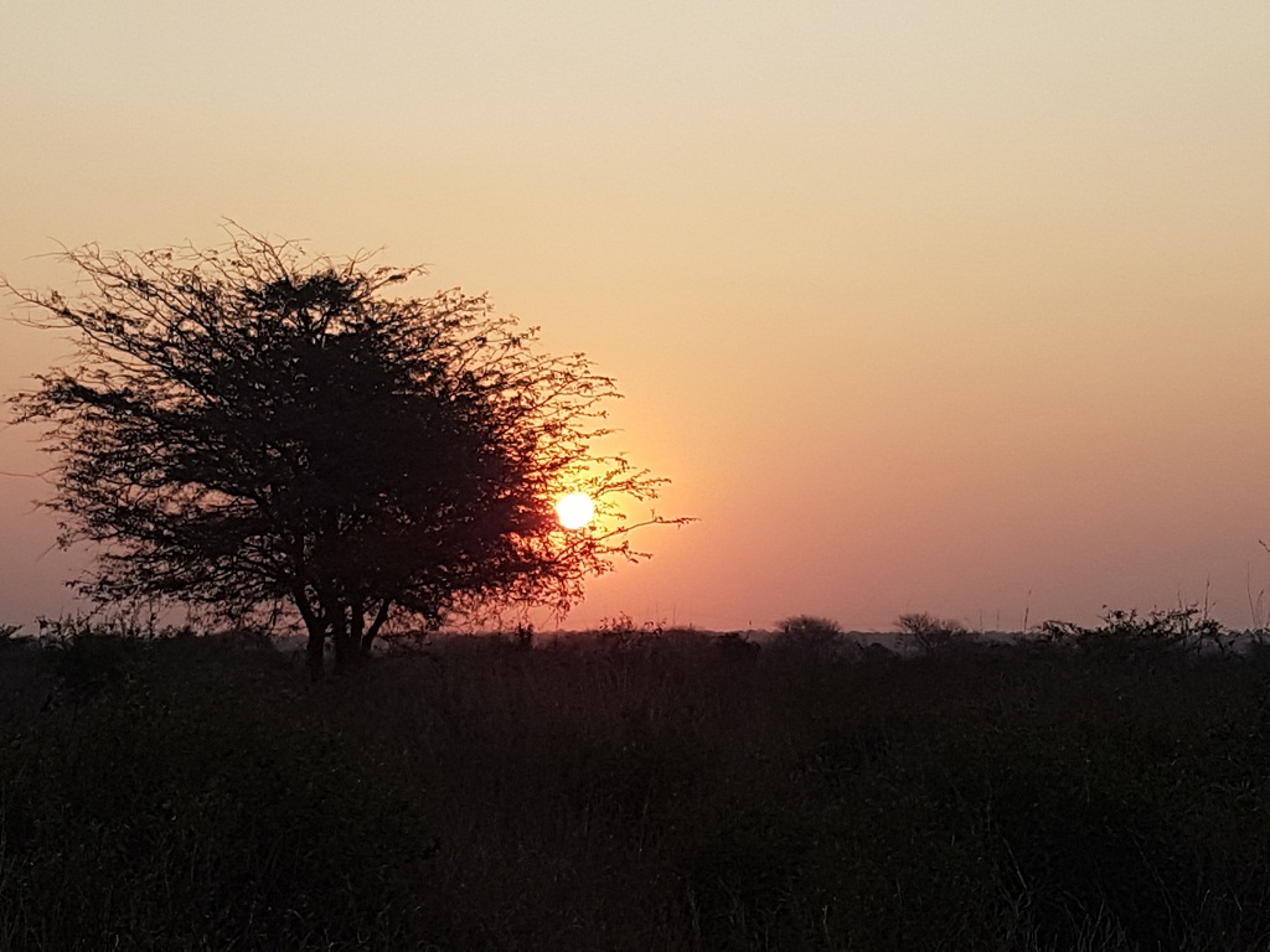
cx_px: 635
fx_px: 954
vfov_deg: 53.1
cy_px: 476
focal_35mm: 26
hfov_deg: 67.3
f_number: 1.7
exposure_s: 1/780
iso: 40
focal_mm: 4.2
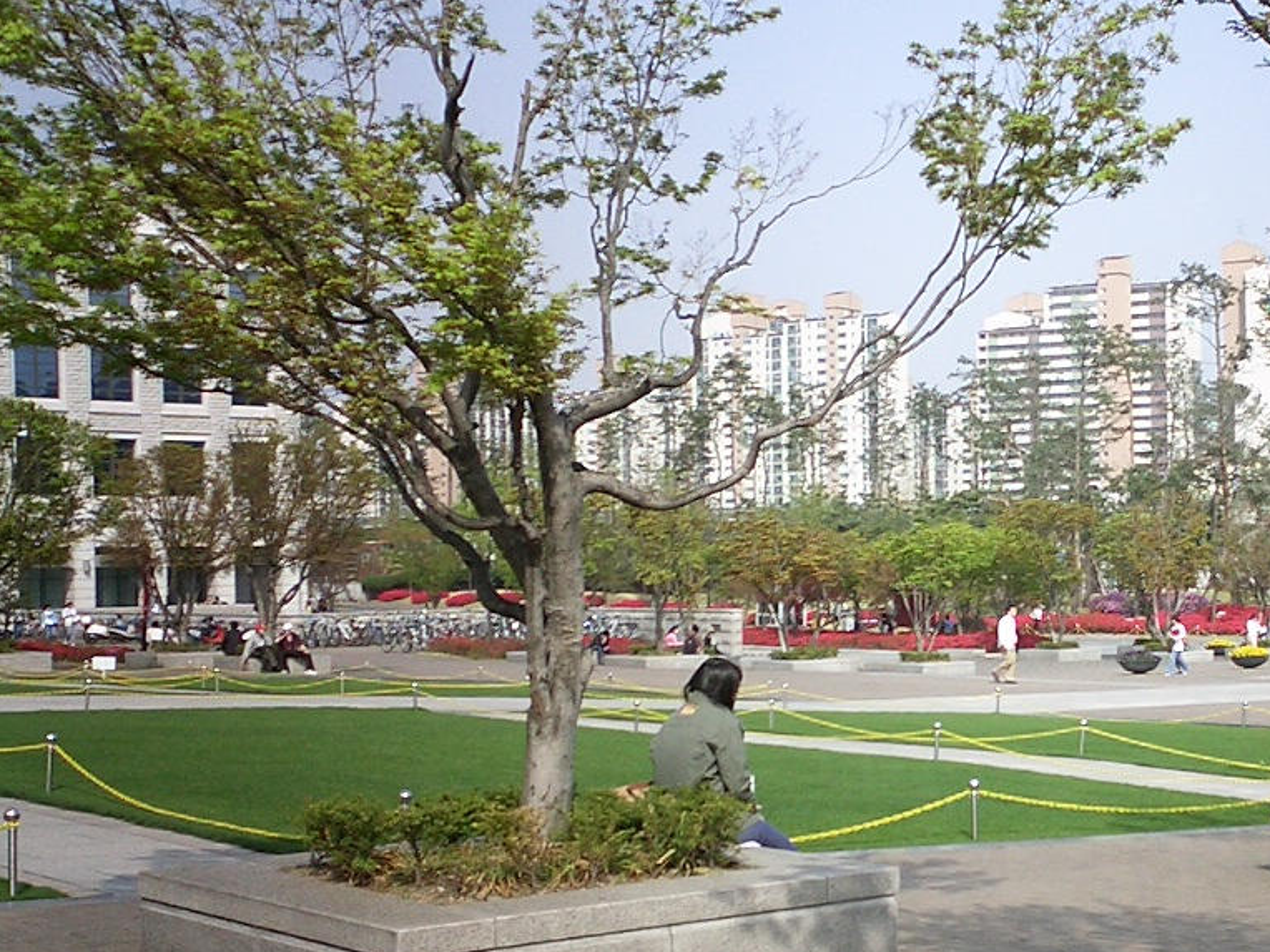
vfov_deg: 23.6
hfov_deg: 30.3
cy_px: 625
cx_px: 1049
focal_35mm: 62
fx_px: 2275
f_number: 3.5
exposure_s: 1/800
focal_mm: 5.6
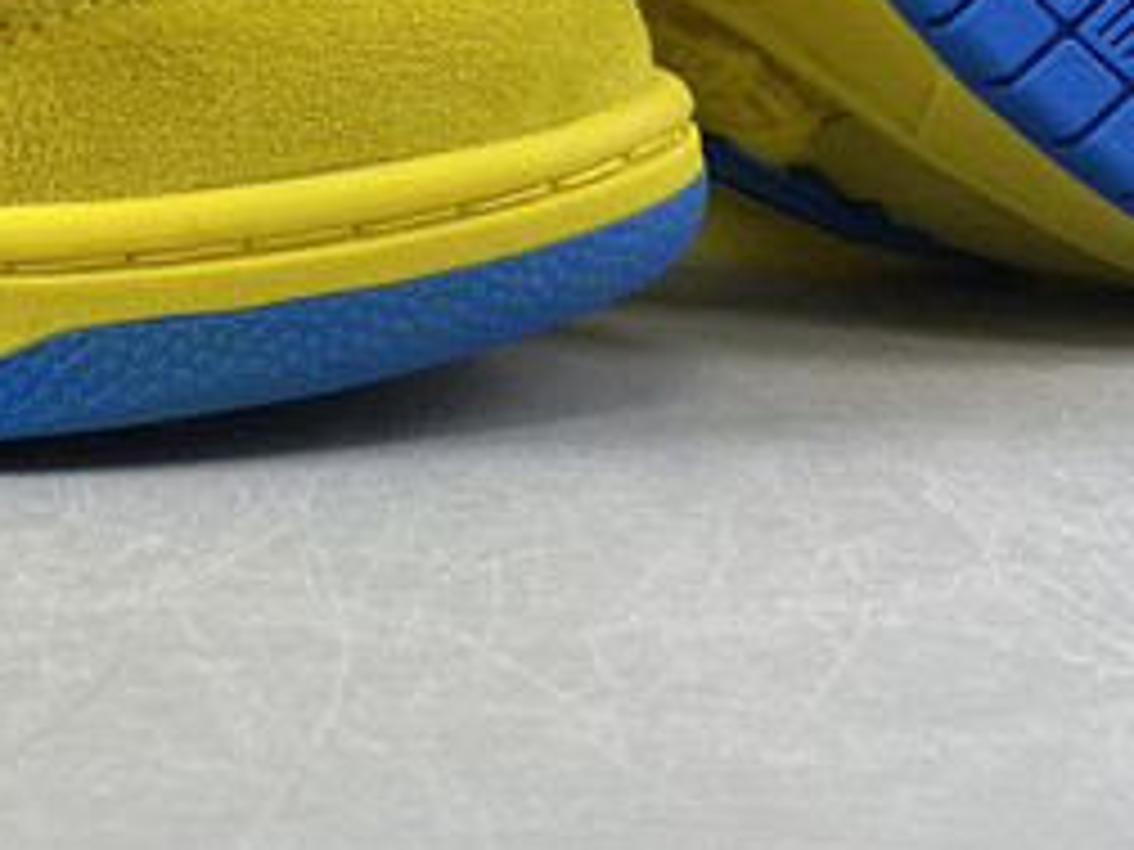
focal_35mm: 103
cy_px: -283
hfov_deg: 18.2
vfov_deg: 13.8
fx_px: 3374
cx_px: -180
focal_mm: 4.25
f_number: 1.8
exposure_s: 1/100
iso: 100
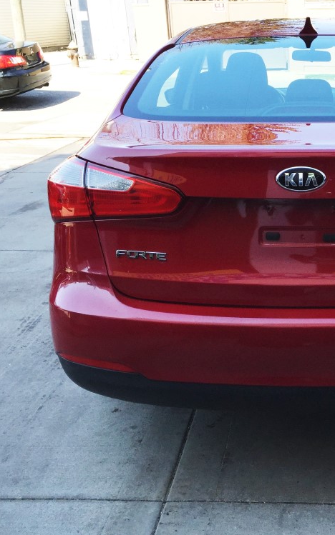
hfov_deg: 29.4
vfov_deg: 47.2
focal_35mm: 42
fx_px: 614
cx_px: 296
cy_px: 264
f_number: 2.2
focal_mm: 4.15
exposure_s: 1/476
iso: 32
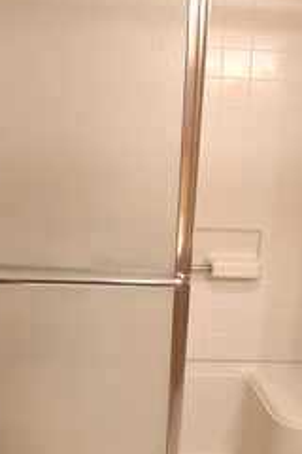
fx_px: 604
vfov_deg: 41.0
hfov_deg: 28.1
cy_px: 187
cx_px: 151
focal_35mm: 48
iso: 1800
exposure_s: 1/125
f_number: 3.5
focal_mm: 16
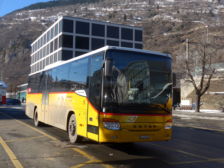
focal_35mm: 44
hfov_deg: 42.9
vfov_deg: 32.9
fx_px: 285
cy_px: 84
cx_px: 112
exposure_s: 1/1300
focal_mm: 9
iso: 80
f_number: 2.8
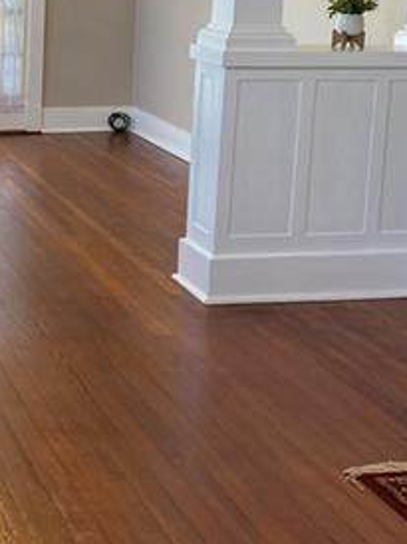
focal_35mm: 73
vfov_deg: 26.3
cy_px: 133
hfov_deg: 19.6
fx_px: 1146
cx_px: 14
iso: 100
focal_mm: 4.25
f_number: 1.8
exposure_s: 1/120
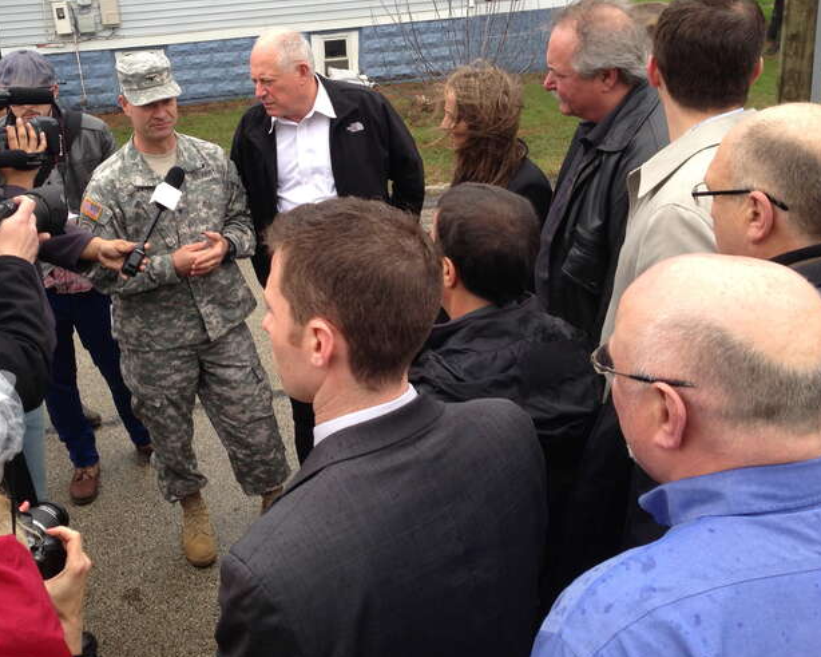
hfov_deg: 43.5
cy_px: 272
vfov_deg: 35.6
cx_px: 316
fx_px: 1020
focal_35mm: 42
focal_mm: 4.13
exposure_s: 1/123
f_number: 2.4
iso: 50
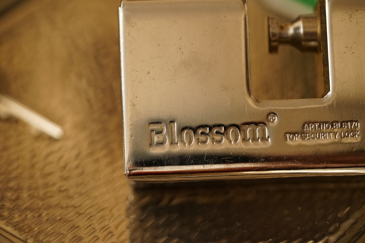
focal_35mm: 90
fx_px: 912
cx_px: 182
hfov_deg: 22.6
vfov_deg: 15.2
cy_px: 122
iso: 3200
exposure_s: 1/100
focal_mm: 90
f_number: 2.8
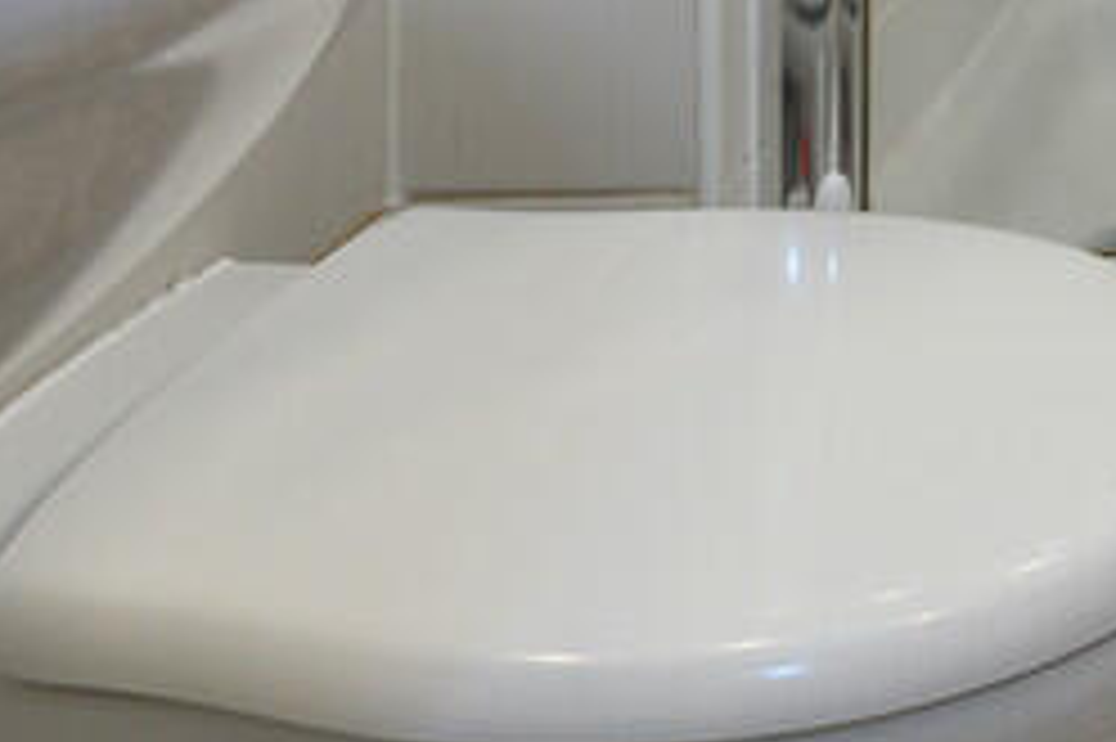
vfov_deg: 16.7
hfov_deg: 26.6
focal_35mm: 66
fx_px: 2045
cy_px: -632
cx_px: 1390
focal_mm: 16
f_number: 8
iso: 500
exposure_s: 1/15
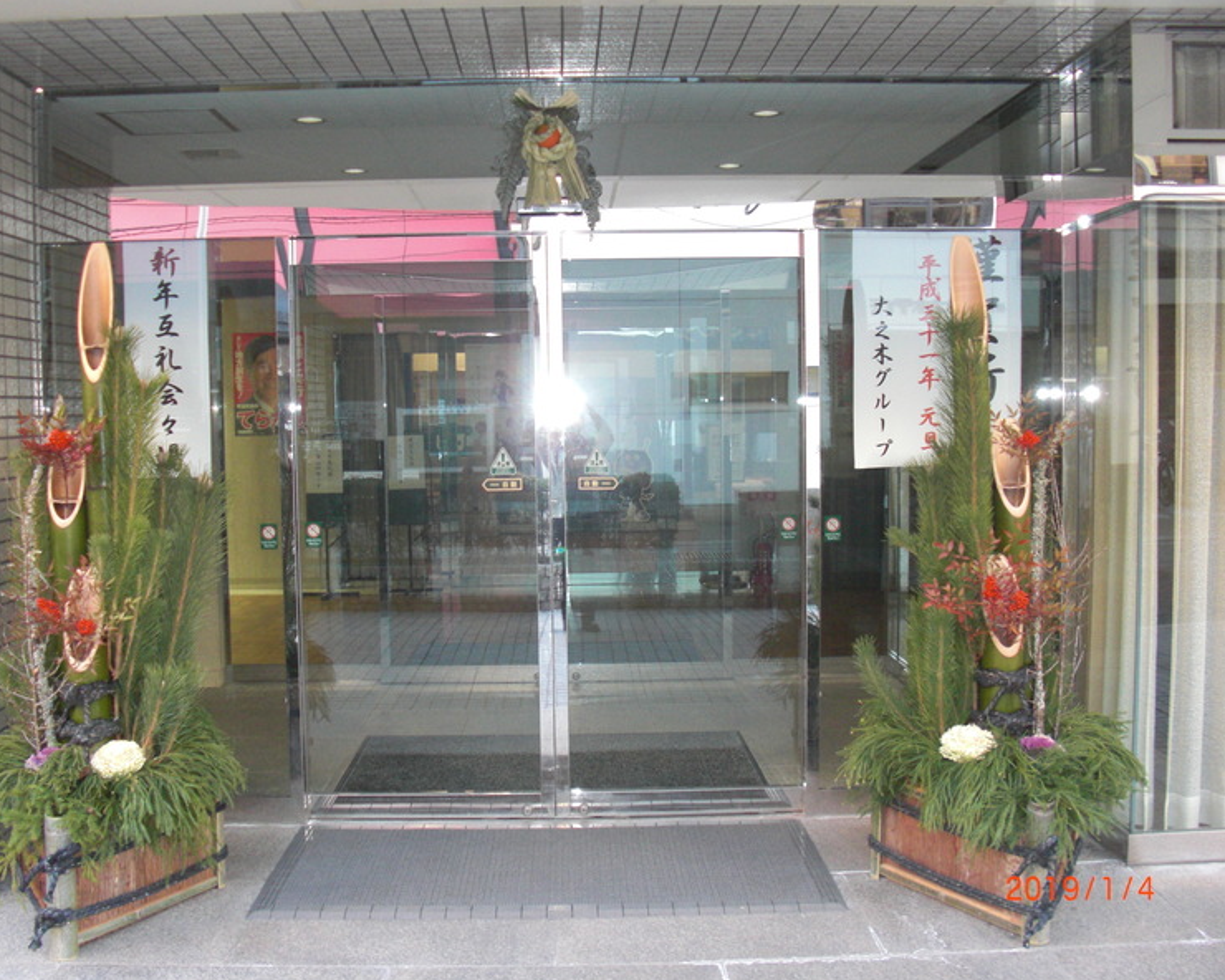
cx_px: 573
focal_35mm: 38
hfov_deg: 47.9
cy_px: 492
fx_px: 1378
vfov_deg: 39.2
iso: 200
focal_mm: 6.3
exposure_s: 1/60
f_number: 2.8
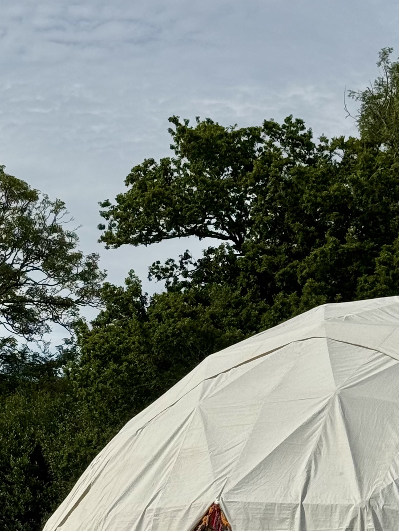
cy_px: 312
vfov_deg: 16.3
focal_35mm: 121
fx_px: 1859
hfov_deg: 12.2
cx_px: 174
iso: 64
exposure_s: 1/10526
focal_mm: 6.76
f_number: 1.78
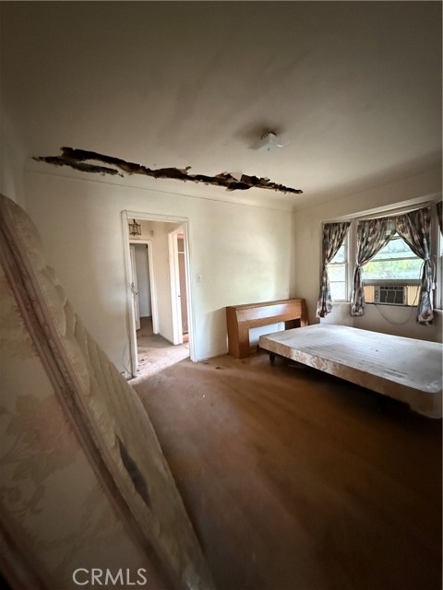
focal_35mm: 14
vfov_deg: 102.1
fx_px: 239
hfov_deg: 85.7
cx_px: 222
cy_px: 295
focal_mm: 2.22
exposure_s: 1/59
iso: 1250
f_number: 2.2
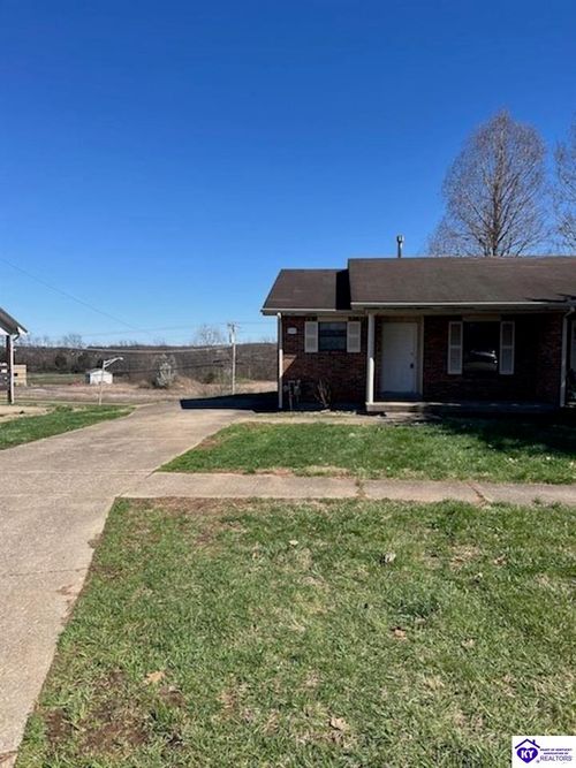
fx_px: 577
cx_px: 288
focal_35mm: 26
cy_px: 384
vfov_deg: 67.3
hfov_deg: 53.0
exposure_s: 1/3215
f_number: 1.6
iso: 50
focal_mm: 5.1
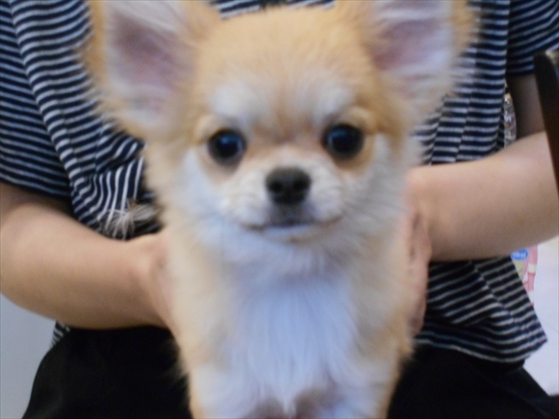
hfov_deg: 22.8
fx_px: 1389
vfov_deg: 17.2
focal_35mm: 86
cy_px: 210
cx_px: 280
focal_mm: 15.4
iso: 560
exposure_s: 1/30
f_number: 6.3
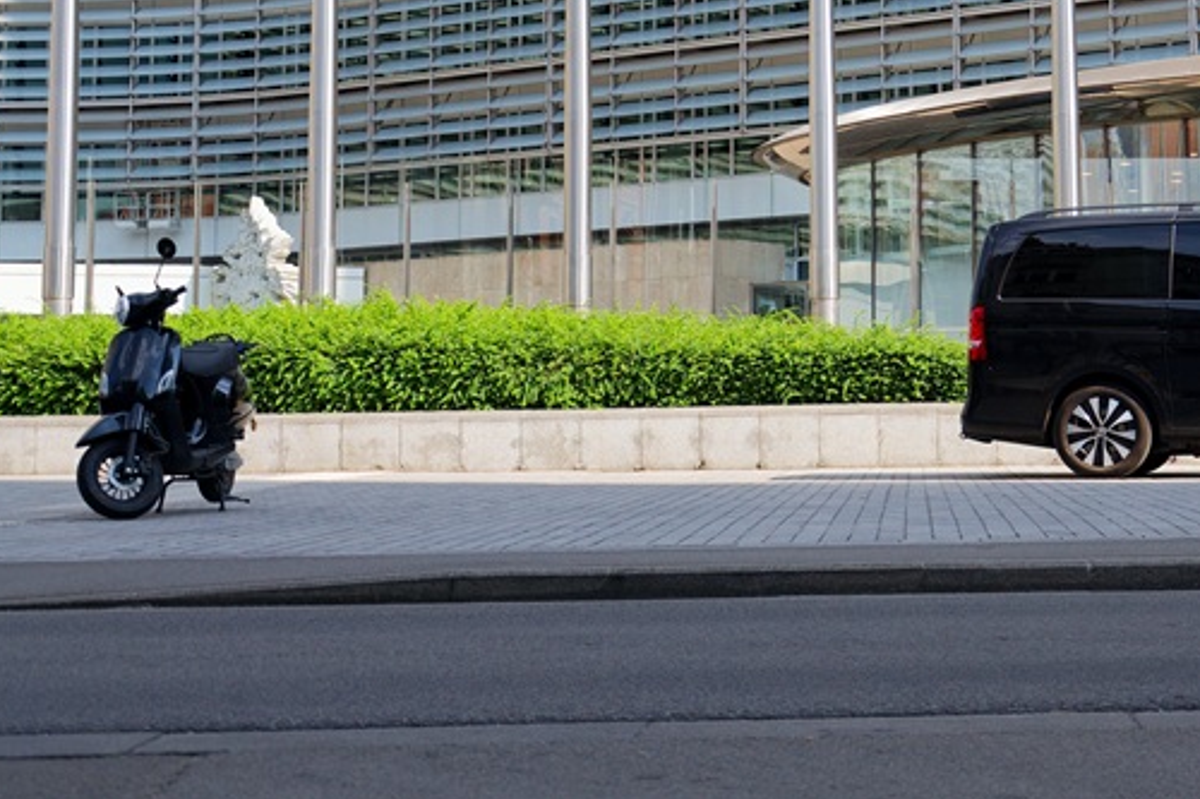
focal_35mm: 81
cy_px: 92
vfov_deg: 16.6
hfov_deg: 24.5
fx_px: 2699
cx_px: 1010
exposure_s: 1/400
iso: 100
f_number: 4.5
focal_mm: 30
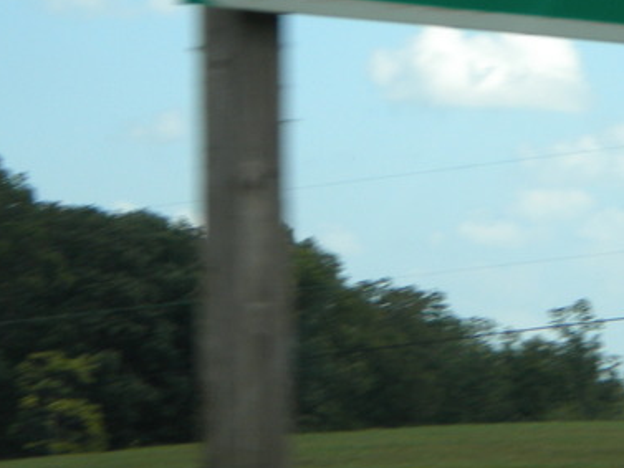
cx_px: 445
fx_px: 4183
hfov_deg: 8.5
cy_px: 25
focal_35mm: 232
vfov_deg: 6.4
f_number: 5.7
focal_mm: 17.3
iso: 83
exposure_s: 1/246
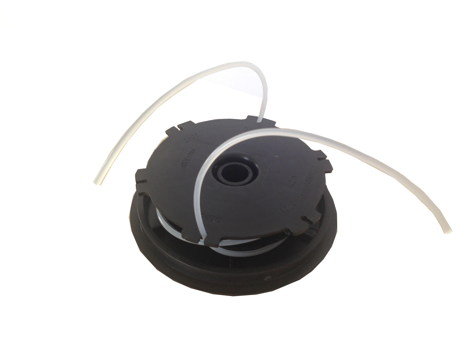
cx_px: 235
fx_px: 448
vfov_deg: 42.9
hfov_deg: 55.4
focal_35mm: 33
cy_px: 176
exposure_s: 1/30
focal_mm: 4.13
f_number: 2.4
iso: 50
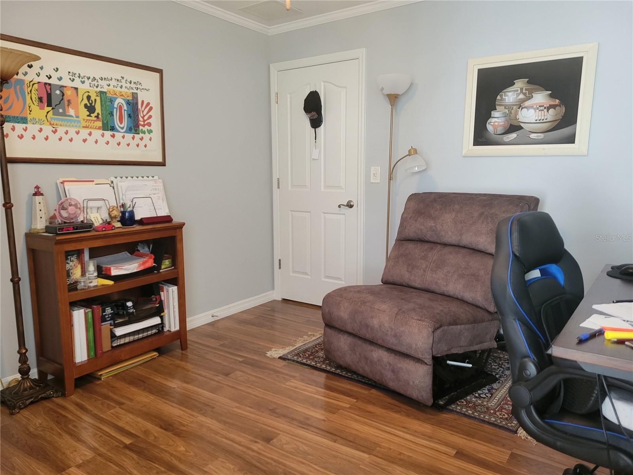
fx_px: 475
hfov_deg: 67.3
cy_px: 238
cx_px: 316
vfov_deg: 53.1
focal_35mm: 26
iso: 320
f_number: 1.8
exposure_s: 1/40
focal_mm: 5.4
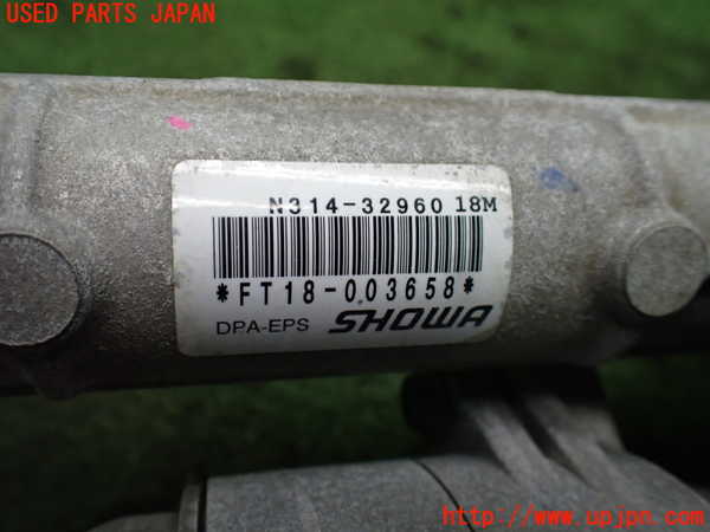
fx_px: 615
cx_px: 355
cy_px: 266
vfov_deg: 46.8
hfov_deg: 60.0
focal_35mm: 30
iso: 320
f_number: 2.3
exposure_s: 1/125
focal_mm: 5.4
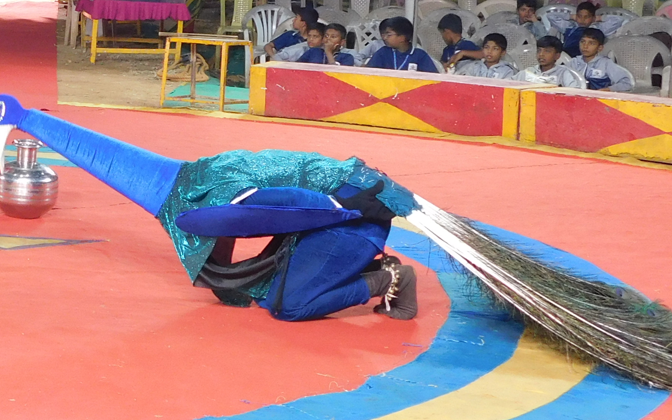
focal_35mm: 99
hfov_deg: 19.5
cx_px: -187
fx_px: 1813
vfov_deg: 13.1
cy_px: 20
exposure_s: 1/30
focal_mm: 6.3
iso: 180
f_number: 3.5
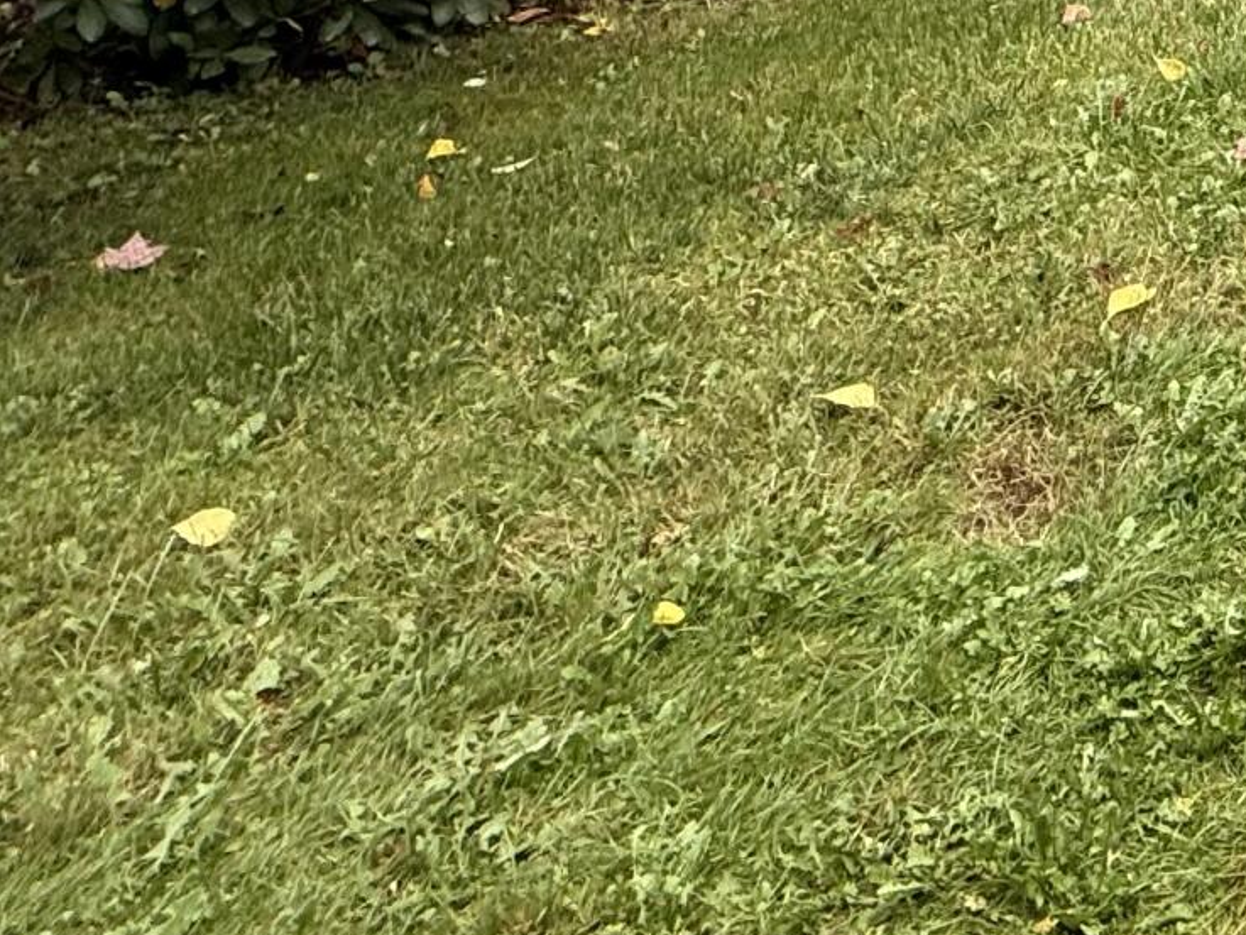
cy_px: -573
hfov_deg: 23.1
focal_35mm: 57
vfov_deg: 20.7
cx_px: 2101
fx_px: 2052
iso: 50
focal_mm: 2.22
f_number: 2.2
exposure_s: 1/213
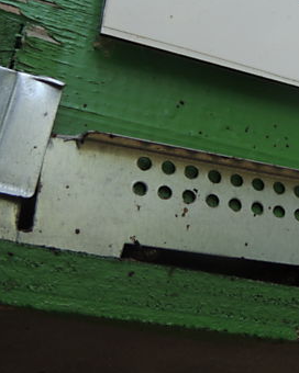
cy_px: 72
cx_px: 315
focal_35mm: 69
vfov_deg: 27.0
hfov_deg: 21.2
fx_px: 763
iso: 100
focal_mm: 5.3
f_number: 3.1
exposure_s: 1/250
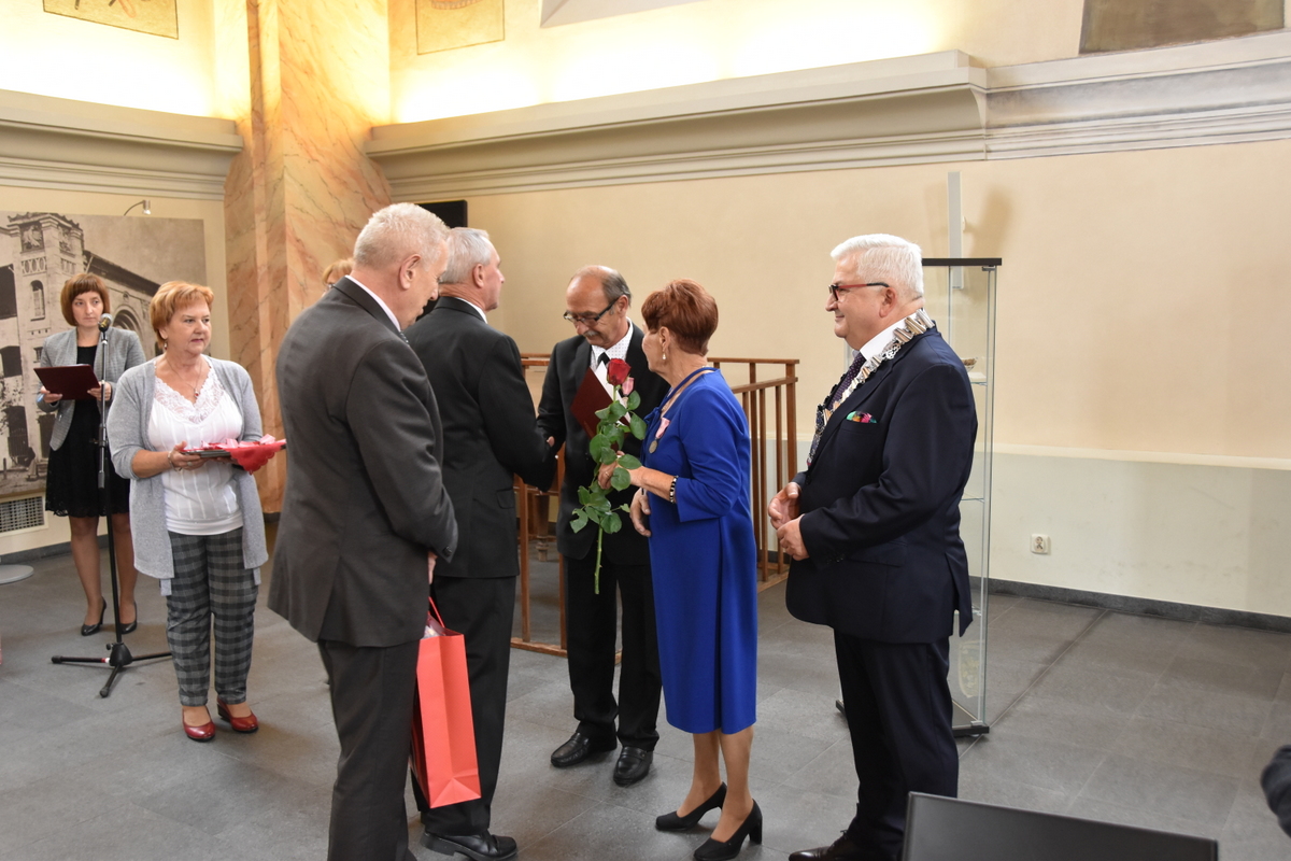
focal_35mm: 33
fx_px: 1183
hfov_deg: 57.2
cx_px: 646
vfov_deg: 40.0
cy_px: 430
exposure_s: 1/30
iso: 1100
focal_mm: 22
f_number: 3.8
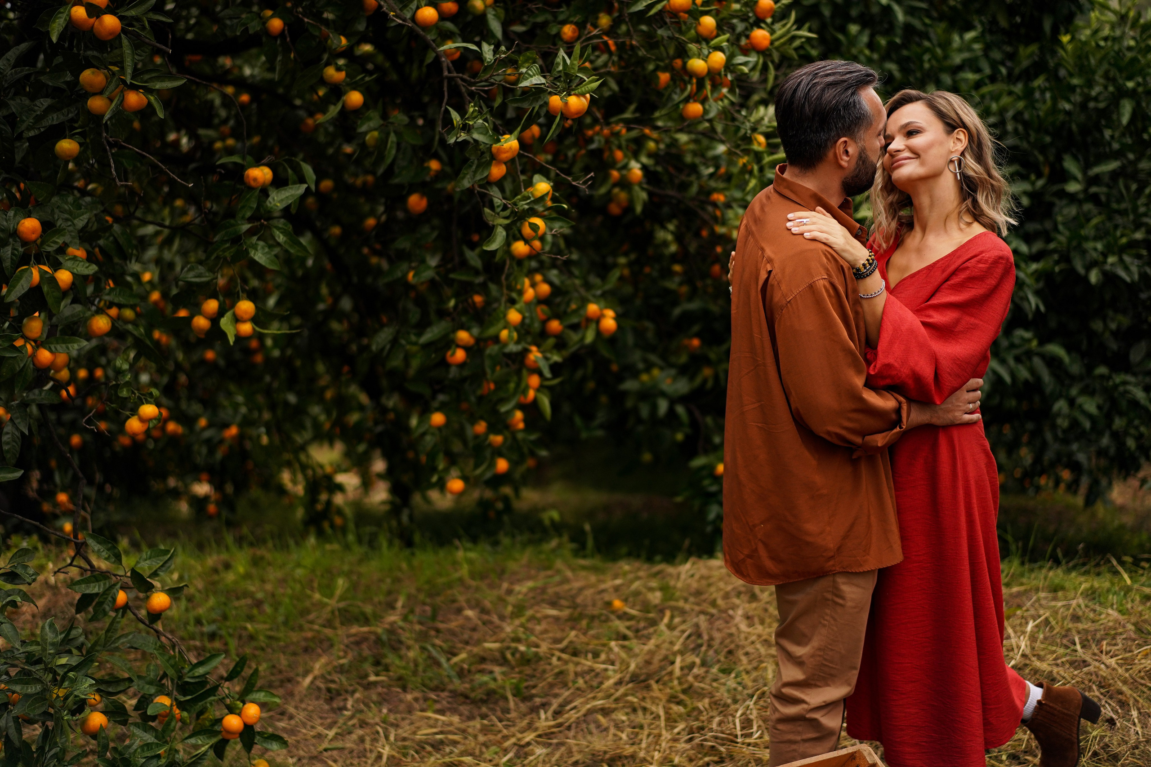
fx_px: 1758
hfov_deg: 36.2
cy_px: 384
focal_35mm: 55
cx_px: 576
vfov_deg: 24.6
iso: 250
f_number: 1.8
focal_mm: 55
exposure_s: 1/3200
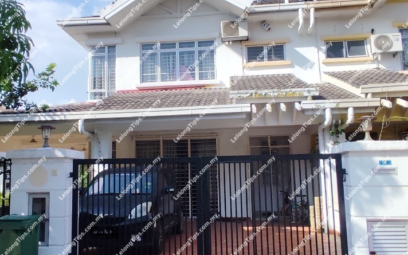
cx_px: 105
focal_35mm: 33
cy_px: 103
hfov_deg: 55.5
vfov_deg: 38.2
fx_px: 367
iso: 50
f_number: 2.2
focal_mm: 1.65
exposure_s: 1/1648
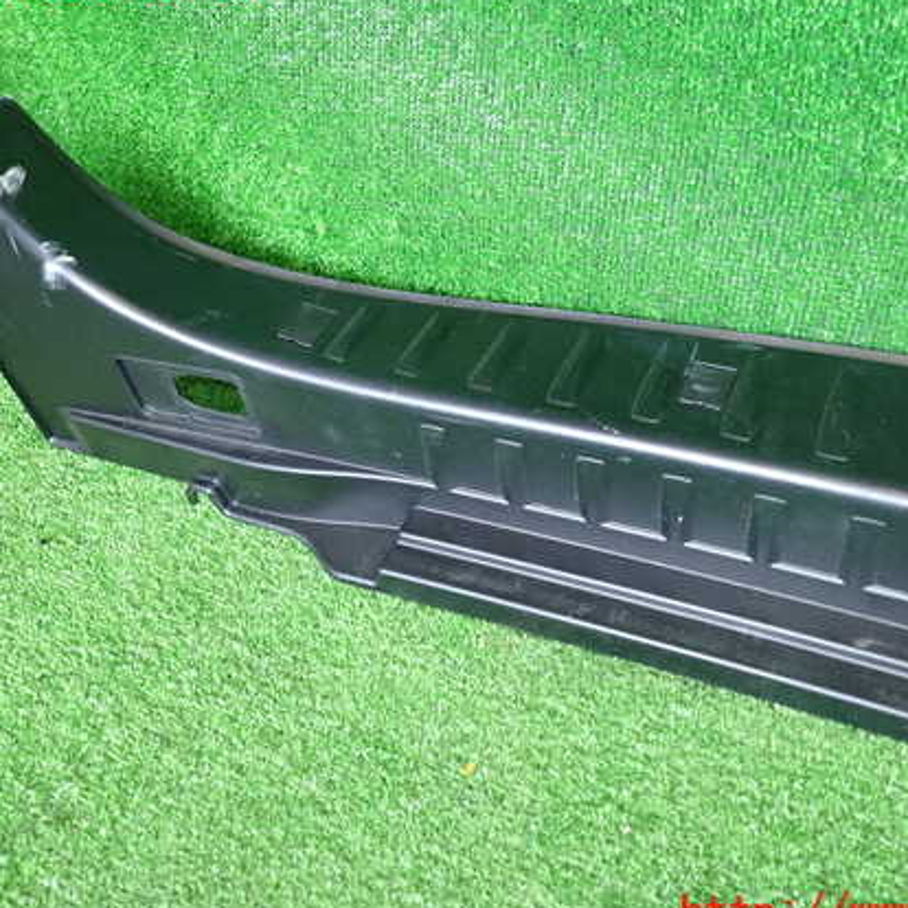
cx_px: 518
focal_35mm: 32
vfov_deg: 51.1
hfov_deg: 50.9
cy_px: 450
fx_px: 950
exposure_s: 1/30
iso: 200
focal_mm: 4.5
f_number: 2
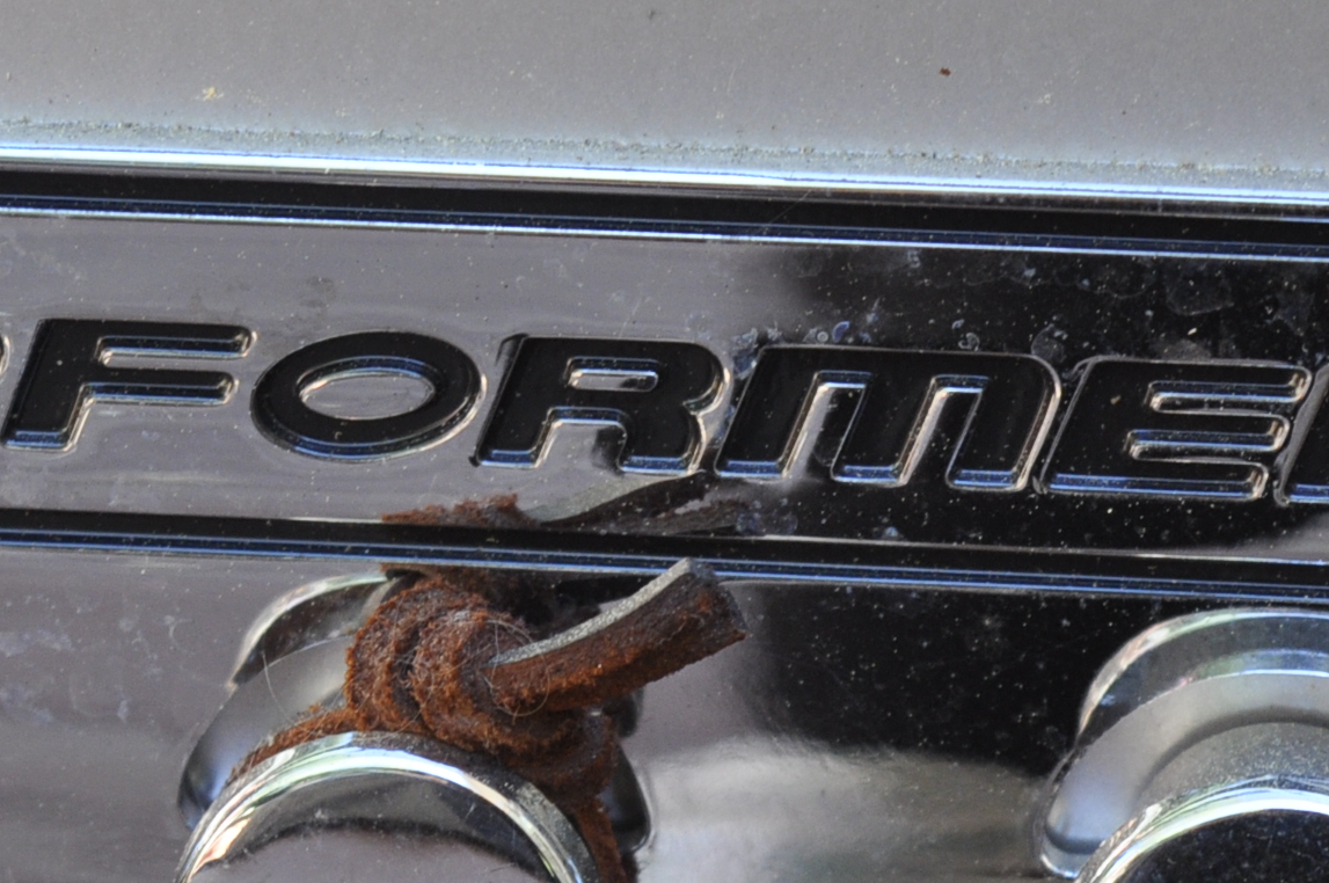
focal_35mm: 231
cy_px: 665
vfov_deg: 5.9
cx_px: 547
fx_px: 8533
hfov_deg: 8.9
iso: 500
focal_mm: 55
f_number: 5.6
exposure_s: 1/60
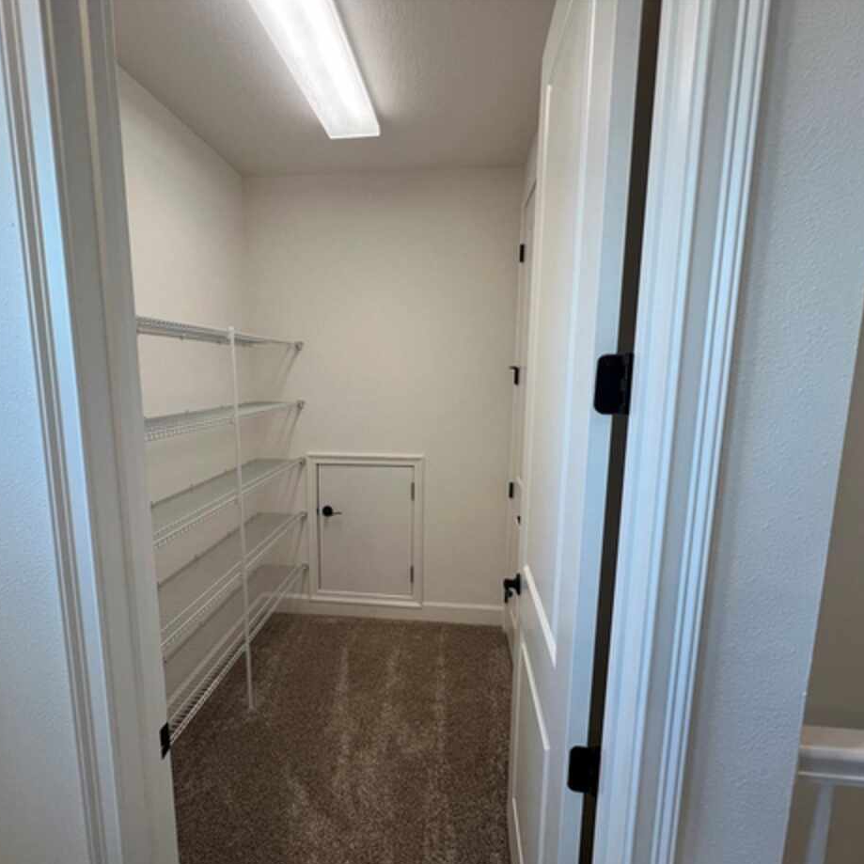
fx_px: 452
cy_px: 448
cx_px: 407
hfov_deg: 87.3
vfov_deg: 87.4
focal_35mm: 16
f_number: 1.8
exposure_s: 1/120
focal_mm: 1.57
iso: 80
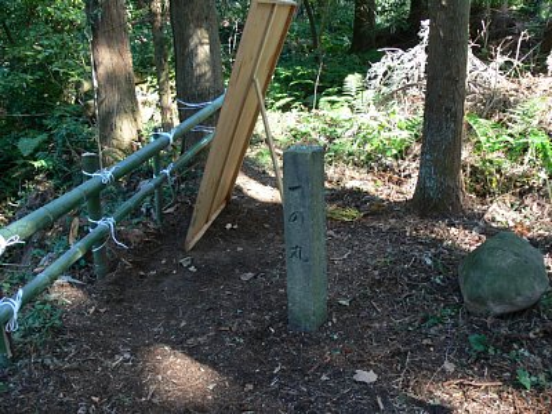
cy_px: 207
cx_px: 276
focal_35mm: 35
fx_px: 558
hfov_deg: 52.6
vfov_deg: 40.7
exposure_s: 1/40
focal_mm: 7.4
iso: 80
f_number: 2.8
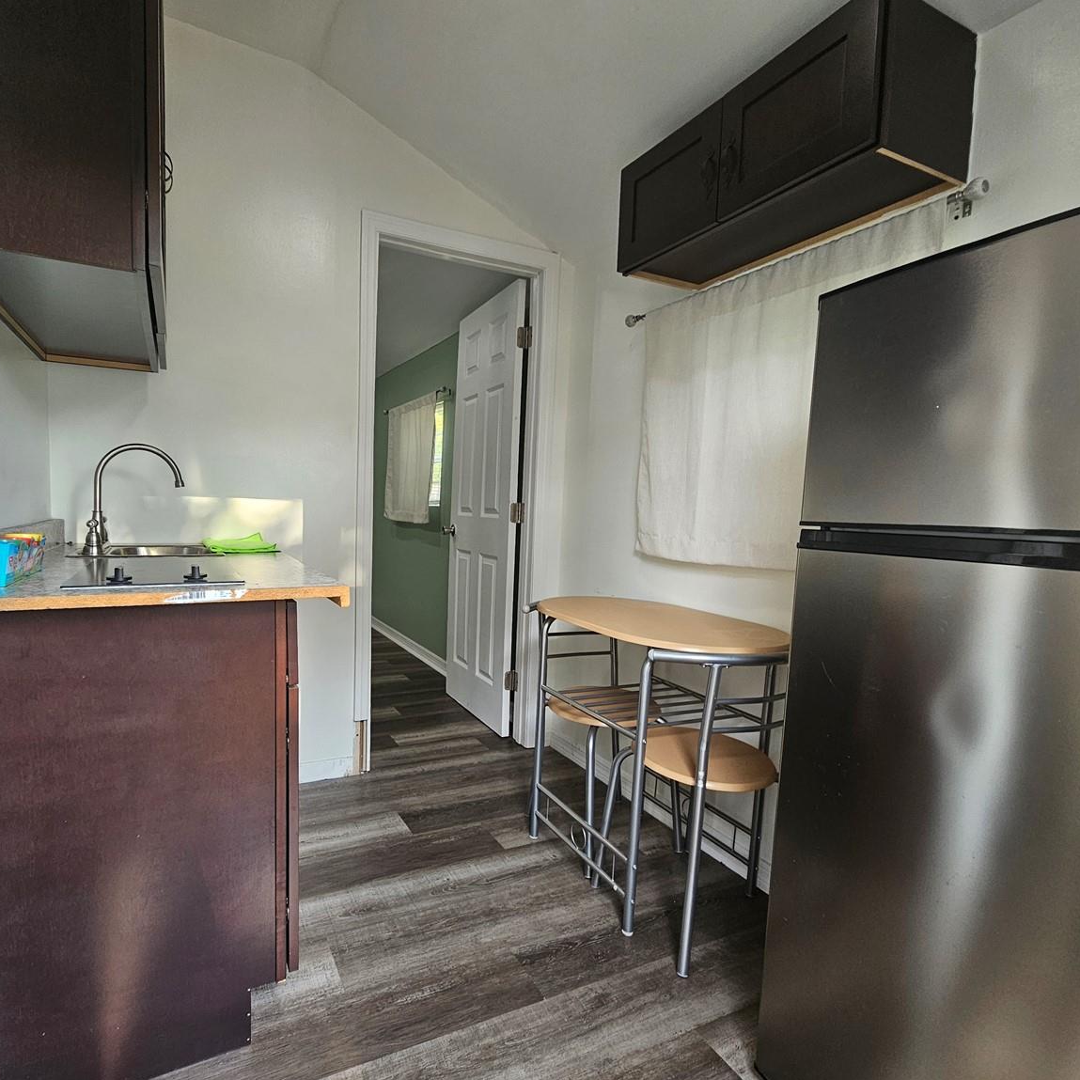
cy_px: 549
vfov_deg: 87.4
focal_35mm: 16
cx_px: 466
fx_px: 565
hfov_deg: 86.9
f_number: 2.2
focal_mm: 2.2
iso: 64
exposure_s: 1/60
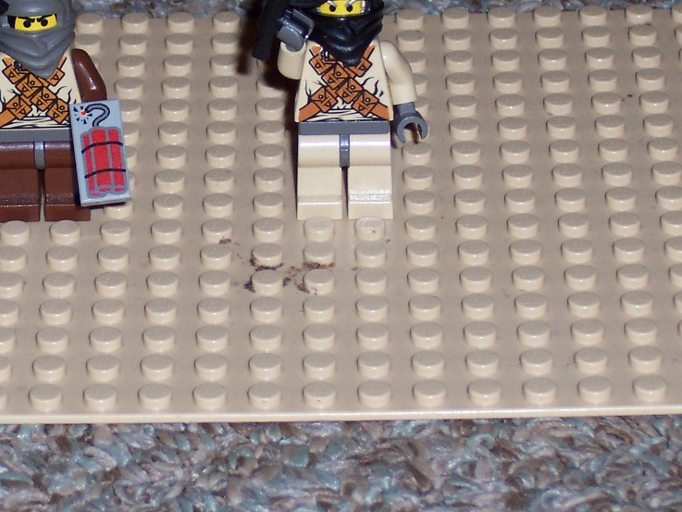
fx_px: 4138
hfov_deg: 9.4
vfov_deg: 7.1
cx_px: 194
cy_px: 214
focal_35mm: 210
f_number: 4.8
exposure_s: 1/125
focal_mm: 20
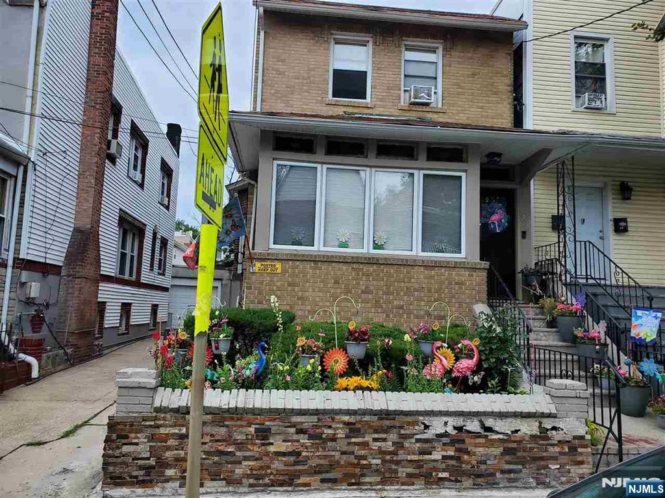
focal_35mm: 26
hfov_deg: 67.3
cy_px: 249
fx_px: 499
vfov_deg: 53.1
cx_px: 332
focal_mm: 4.3
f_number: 2.4
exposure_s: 1/120
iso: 64
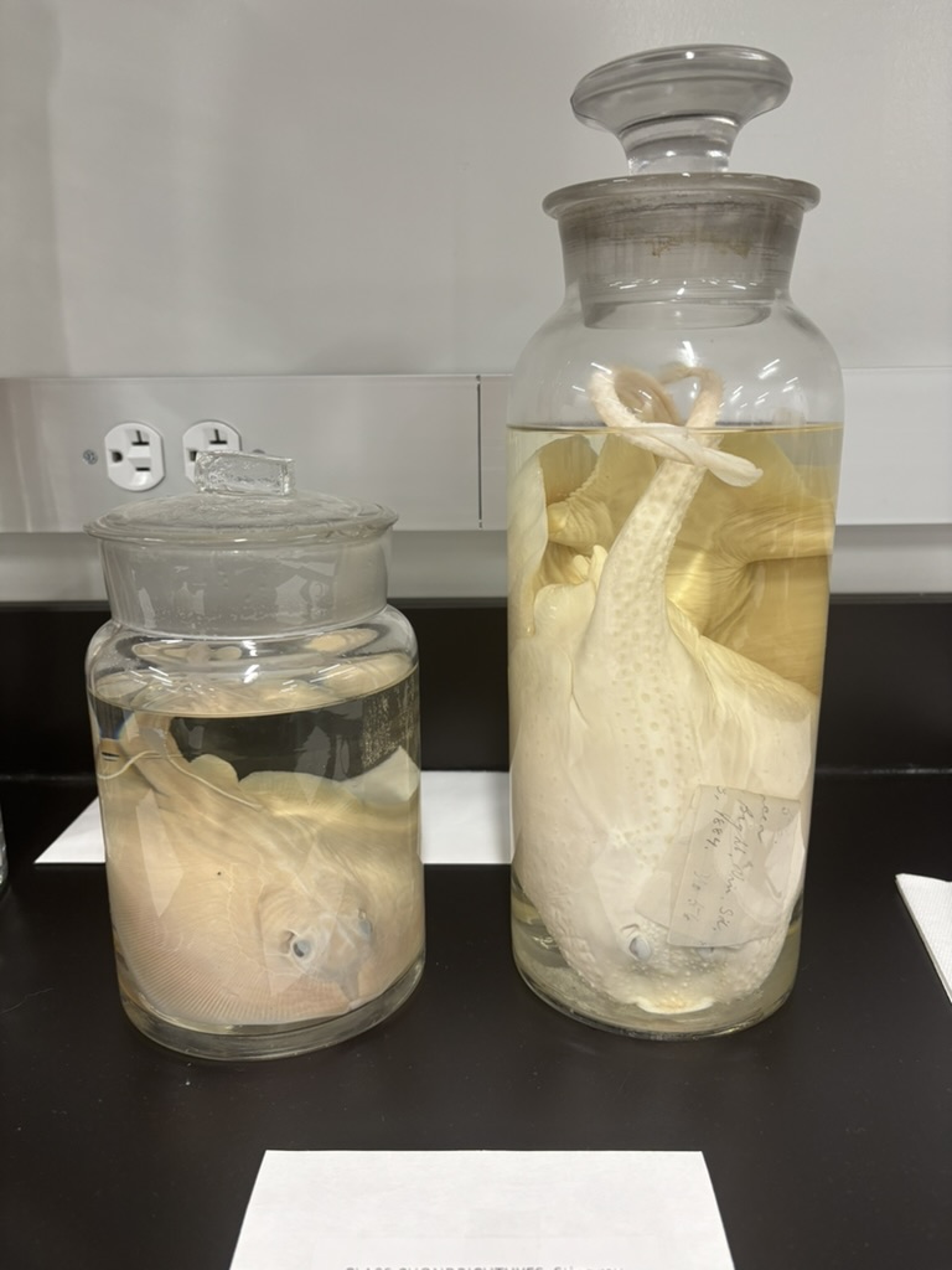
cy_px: 635
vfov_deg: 67.3
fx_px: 953
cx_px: 476
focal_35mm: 26
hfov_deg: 53.1
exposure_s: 1/60
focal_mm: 5.96
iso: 100
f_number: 1.6
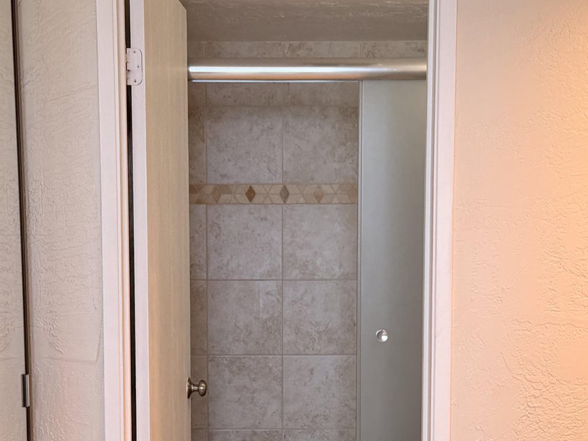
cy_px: 349
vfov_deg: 20.8
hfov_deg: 27.8
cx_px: 274
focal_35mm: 70
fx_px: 1189
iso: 80
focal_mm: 6.76
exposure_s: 1/120
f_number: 1.78
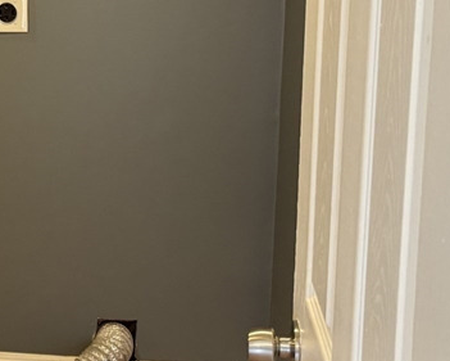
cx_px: 26
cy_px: 41
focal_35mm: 74
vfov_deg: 20.3
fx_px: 986
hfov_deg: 24.8
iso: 200
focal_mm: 5.96
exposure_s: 1/60
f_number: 1.6
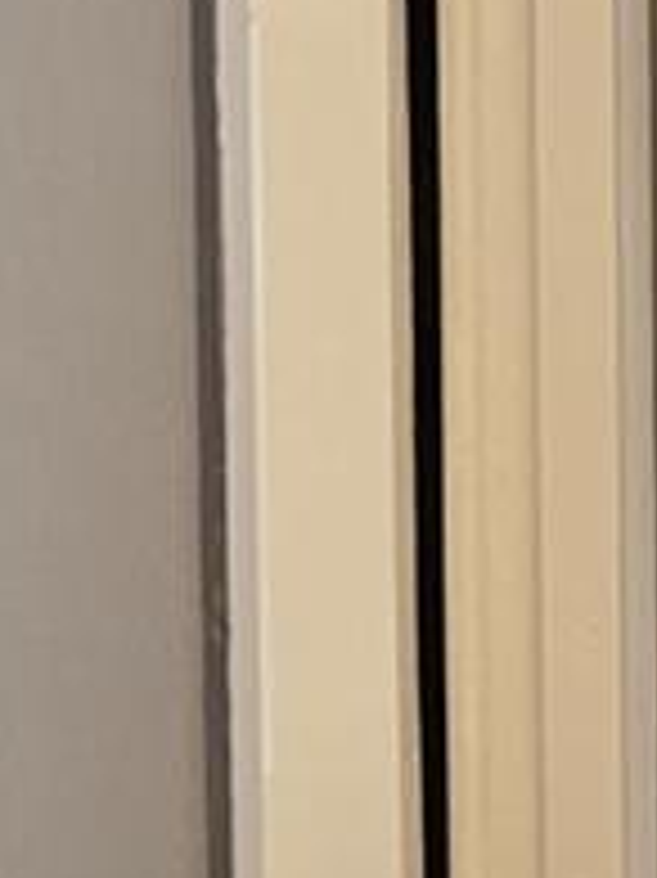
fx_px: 2027
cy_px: 365
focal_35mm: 80
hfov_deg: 12.4
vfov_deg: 24.4
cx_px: 1760
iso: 125
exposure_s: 1/60
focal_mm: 2.2
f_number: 2.2
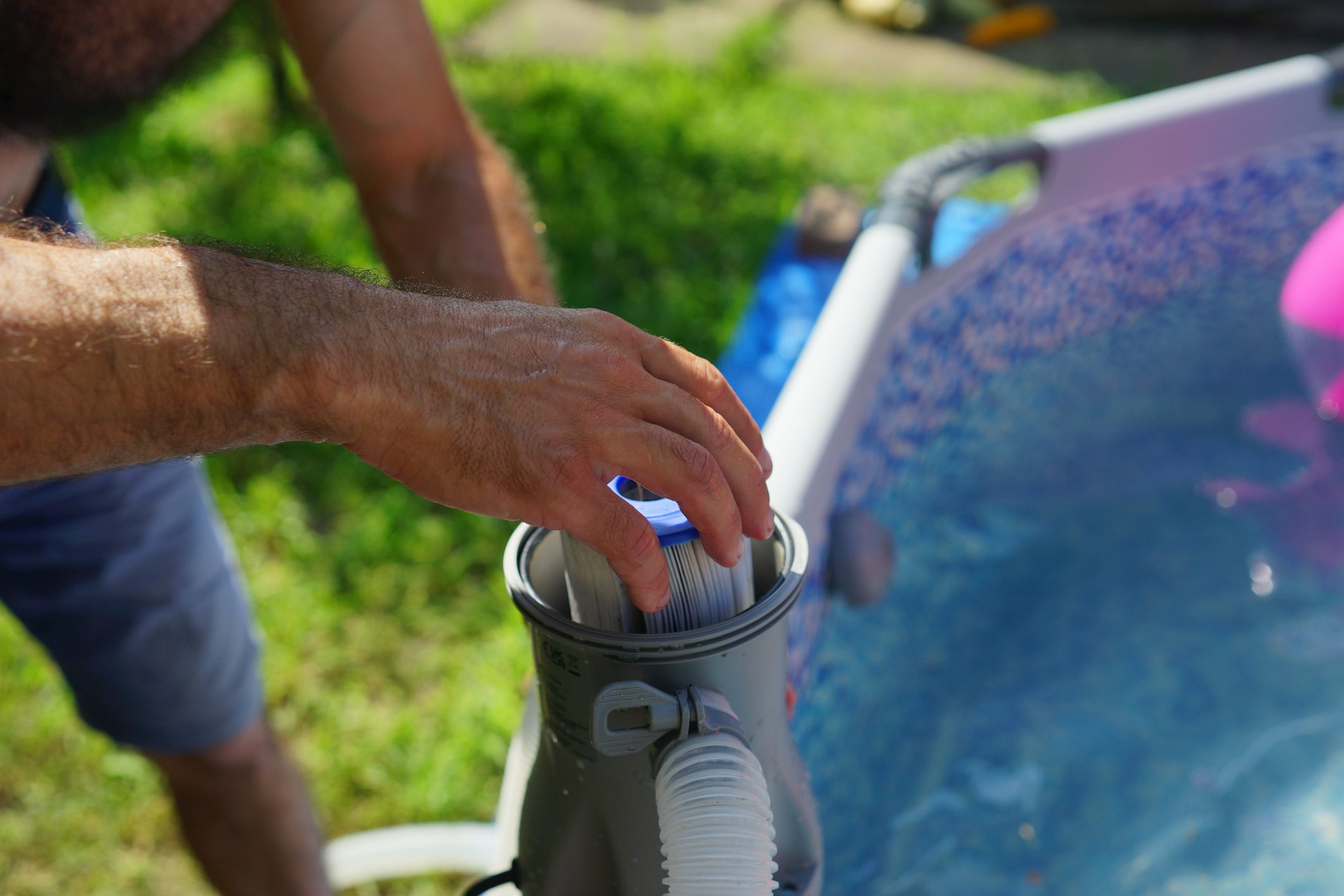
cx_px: 672
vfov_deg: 37.9
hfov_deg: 54.4
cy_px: 448
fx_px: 1307
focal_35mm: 35
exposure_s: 1/1000
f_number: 3.5
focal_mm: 35
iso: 100
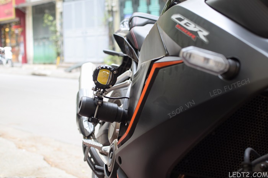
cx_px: 134
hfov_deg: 37.9
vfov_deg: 25.7
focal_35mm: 52
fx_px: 391
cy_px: 89
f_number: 3.5
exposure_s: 1/13
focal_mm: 35
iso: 200
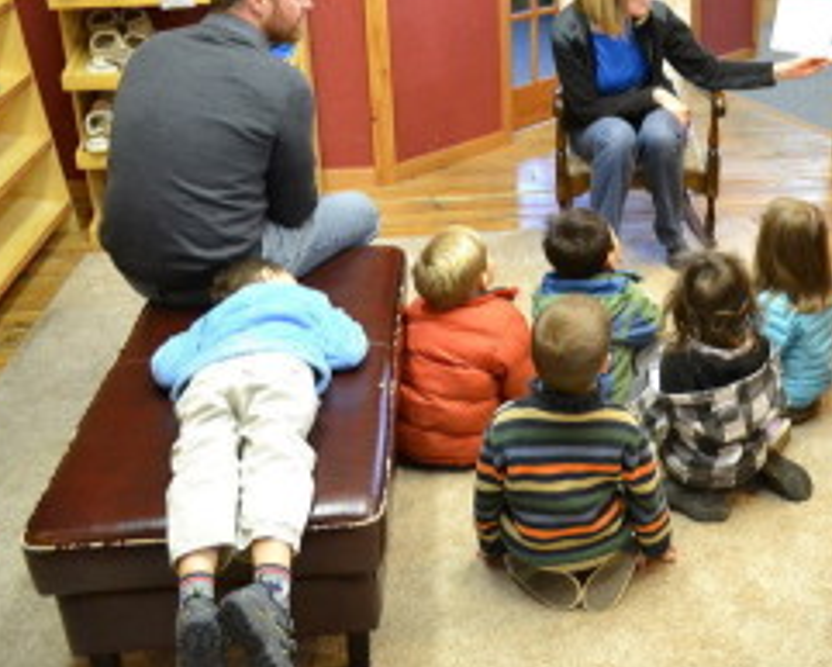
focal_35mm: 42
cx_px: 642
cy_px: 225
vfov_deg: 35.4
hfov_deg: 42.2
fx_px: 1035
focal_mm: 18
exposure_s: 1/60
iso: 2500
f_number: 3.5
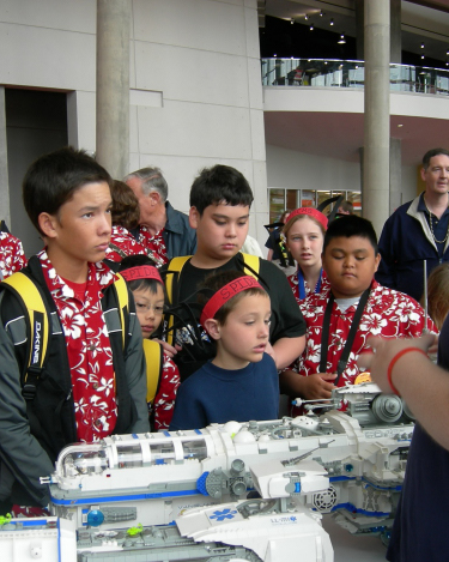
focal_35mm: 48
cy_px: 283
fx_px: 798
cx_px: 214
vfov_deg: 38.8
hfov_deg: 31.4
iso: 64
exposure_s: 1/53.3
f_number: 2.7
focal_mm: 7.5
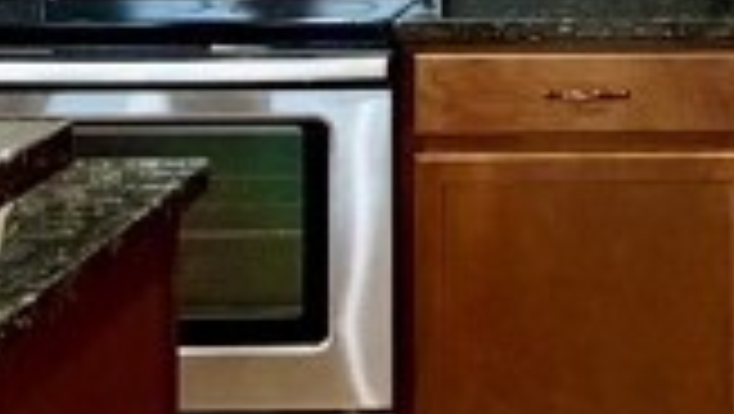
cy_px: -238
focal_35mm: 96
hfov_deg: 21.3
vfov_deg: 12.0
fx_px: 1870
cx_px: 766
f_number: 2.2
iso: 640
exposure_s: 1/60
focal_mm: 2.22
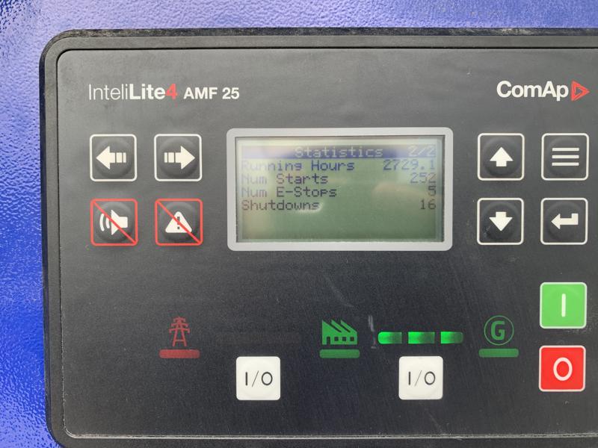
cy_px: 224
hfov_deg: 67.3
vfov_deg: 53.1
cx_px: 299
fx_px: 449
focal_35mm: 26
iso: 25
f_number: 1.8
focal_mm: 4.25
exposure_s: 1/343
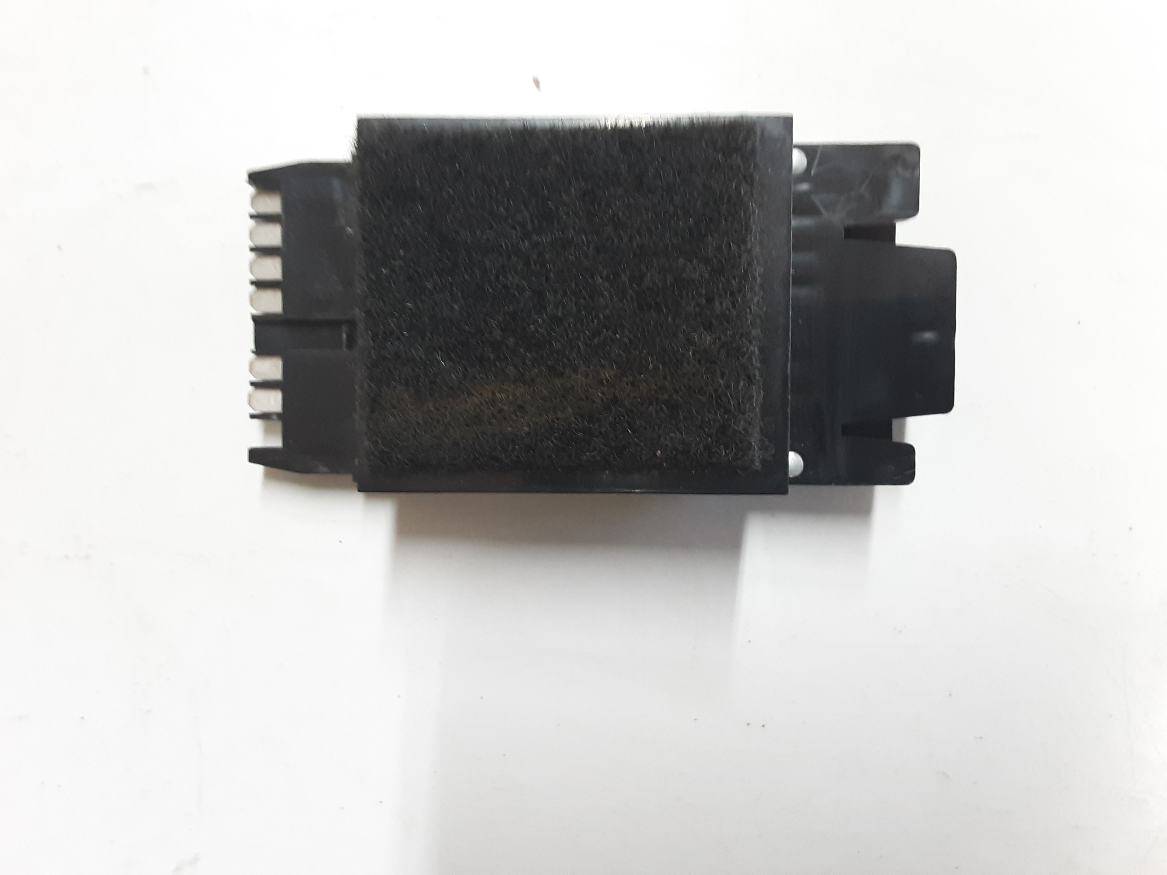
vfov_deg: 51.4
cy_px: 438
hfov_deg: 65.3
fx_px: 910
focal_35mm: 27
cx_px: 584
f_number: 1.9
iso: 160
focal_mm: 2.91
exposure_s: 1/30
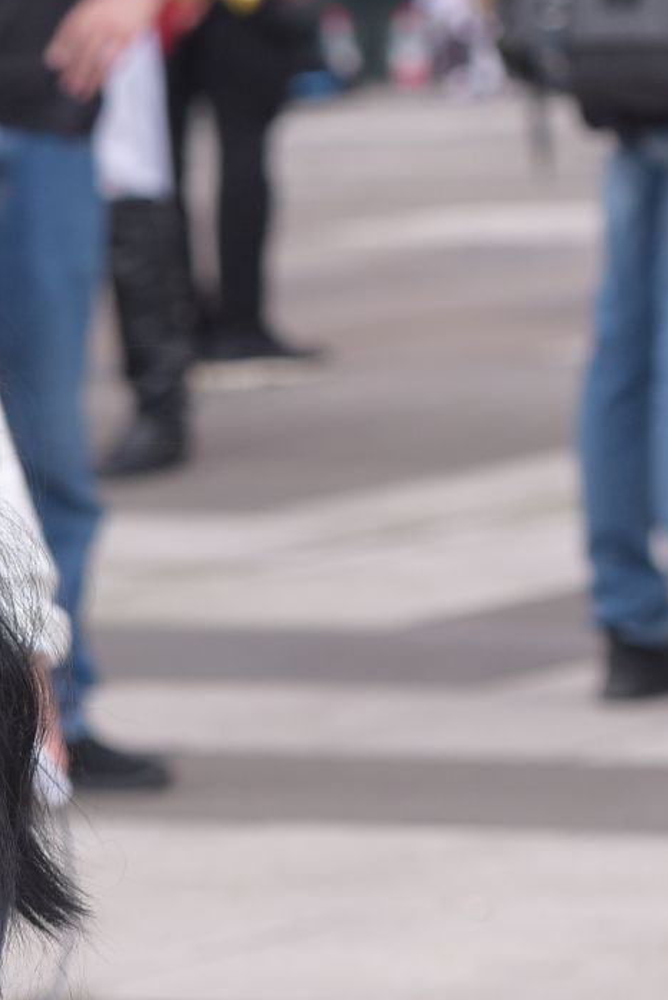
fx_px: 9703
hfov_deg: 3.9
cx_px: -133
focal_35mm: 349
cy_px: 617
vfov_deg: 5.9
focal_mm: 92
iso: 400
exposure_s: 1/640
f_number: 4
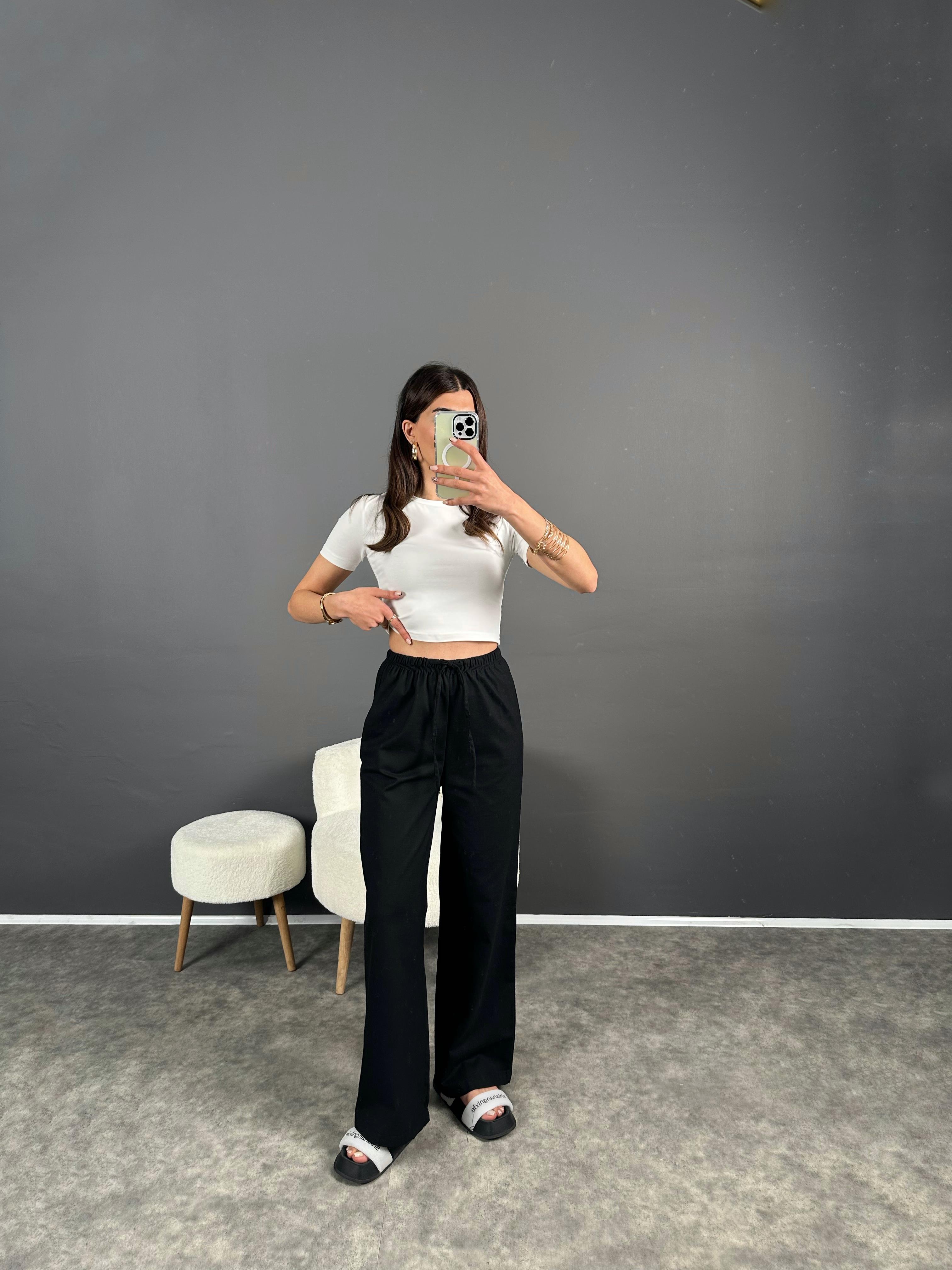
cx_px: 476
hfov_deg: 56.8
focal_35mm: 24
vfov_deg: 71.6
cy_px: 635
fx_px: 880
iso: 100
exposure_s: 1/100
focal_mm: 6.86
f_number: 1.78
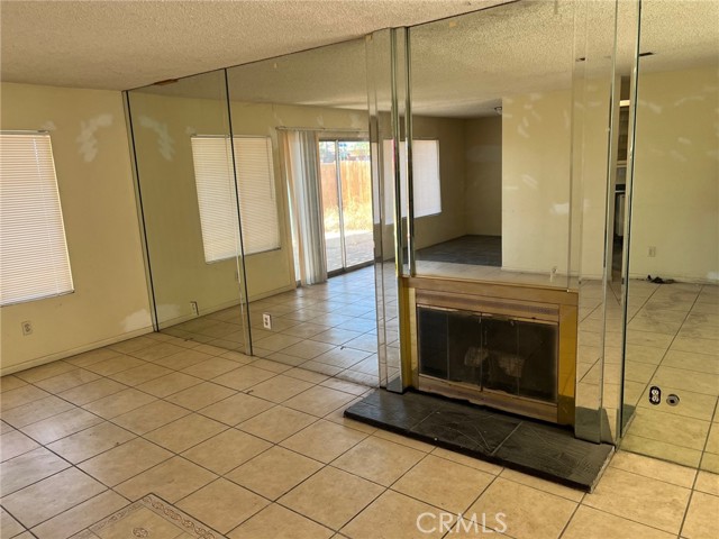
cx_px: 360
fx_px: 540
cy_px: 270
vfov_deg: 53.1
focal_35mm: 26
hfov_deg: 67.3
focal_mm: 5.7
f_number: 1.5
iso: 64
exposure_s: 1/131
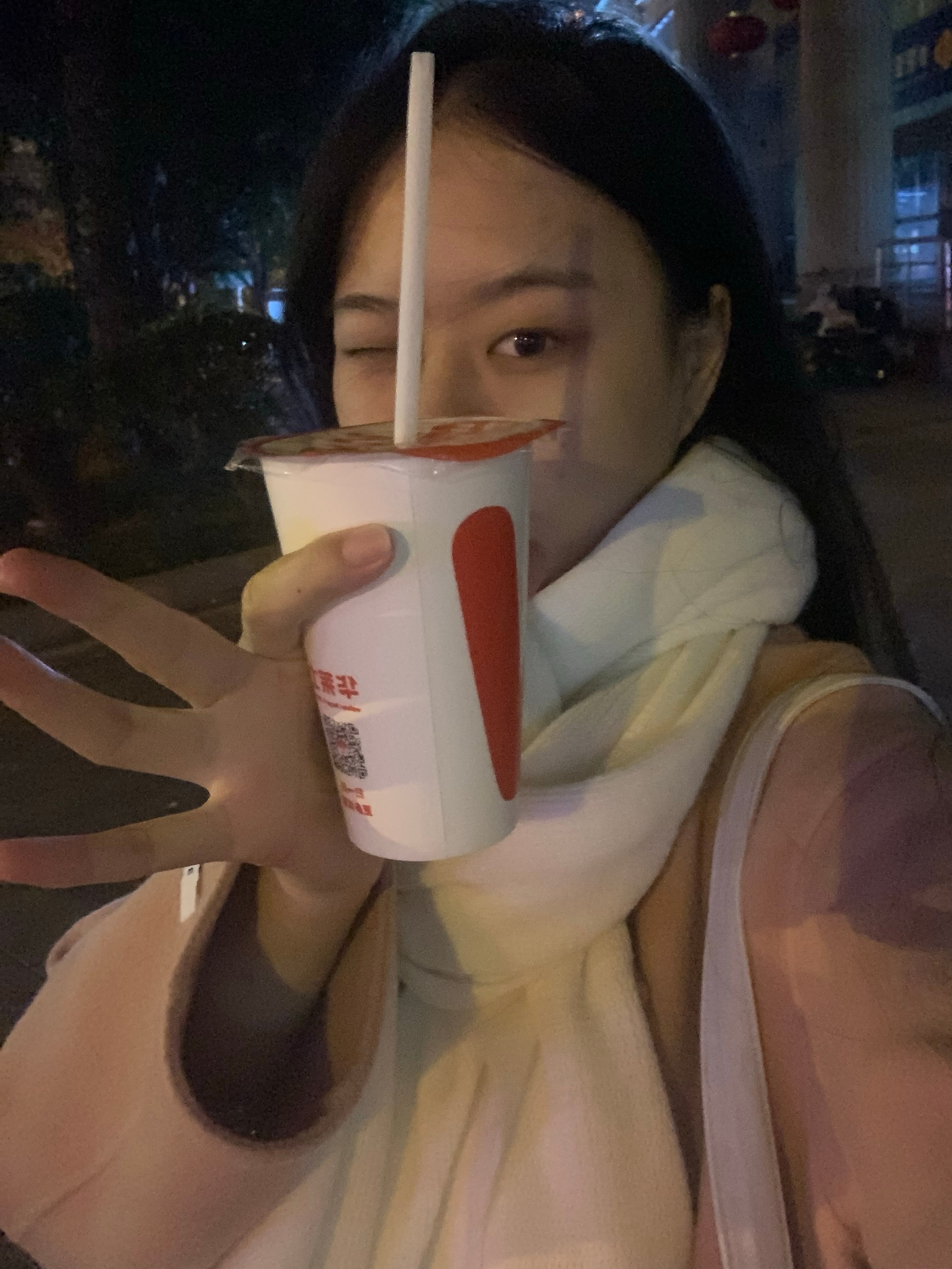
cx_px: 476
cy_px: 634
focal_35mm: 32
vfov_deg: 56.8
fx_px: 1173
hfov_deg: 44.2
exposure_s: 1/17
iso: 1250
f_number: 2.2
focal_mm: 2.87
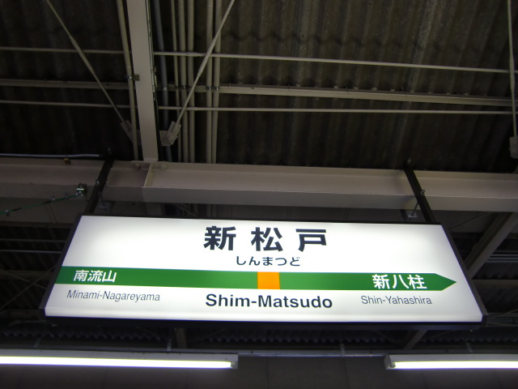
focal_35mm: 28
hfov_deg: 63.4
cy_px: 194
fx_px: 419
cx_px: 259
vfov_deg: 49.7
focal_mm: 4.9
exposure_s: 1/60
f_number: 2.6
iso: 64
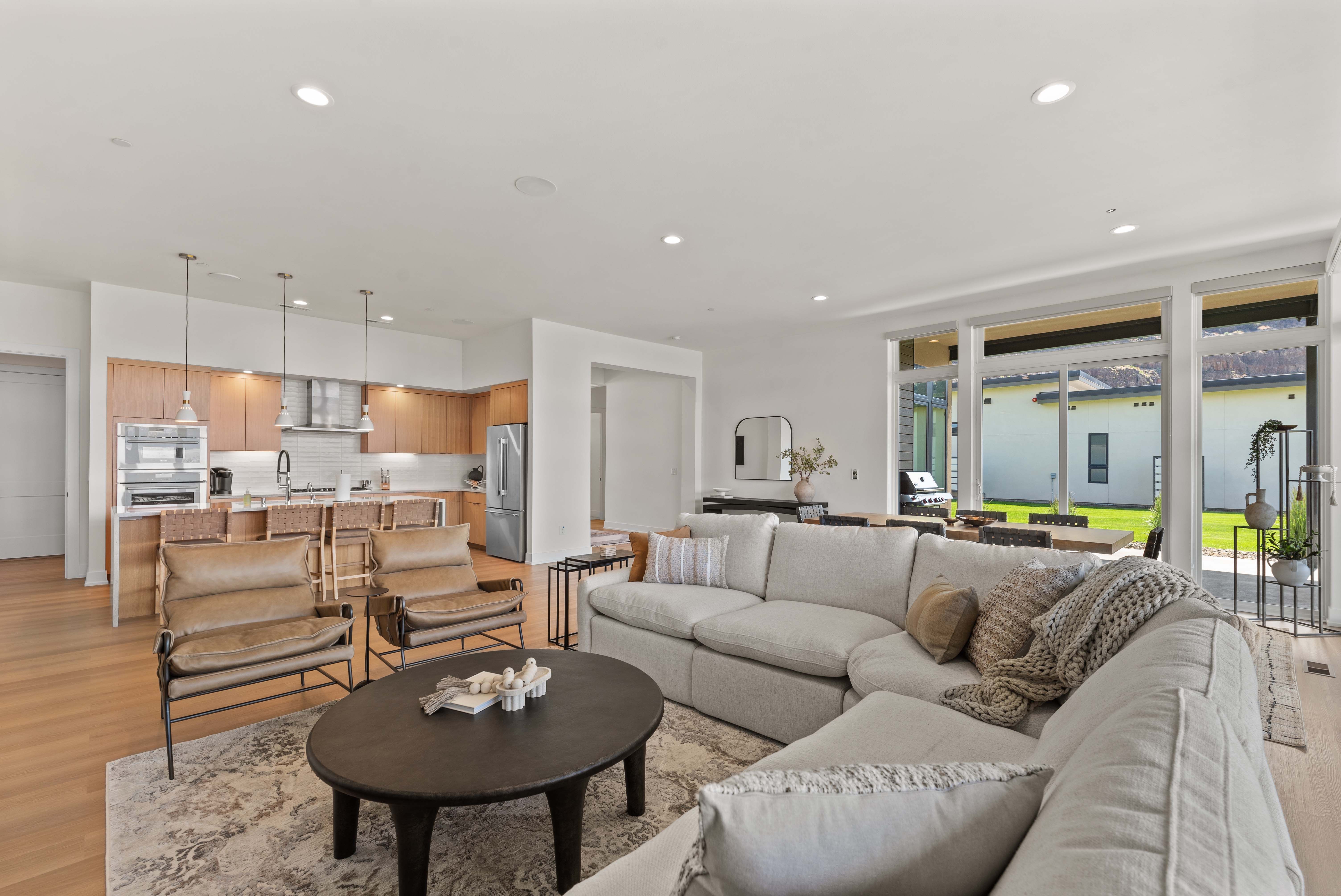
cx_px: 670
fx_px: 559
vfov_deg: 77.4
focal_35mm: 15
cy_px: 448
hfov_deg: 100.4
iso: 200
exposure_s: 1/6
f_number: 8
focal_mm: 15
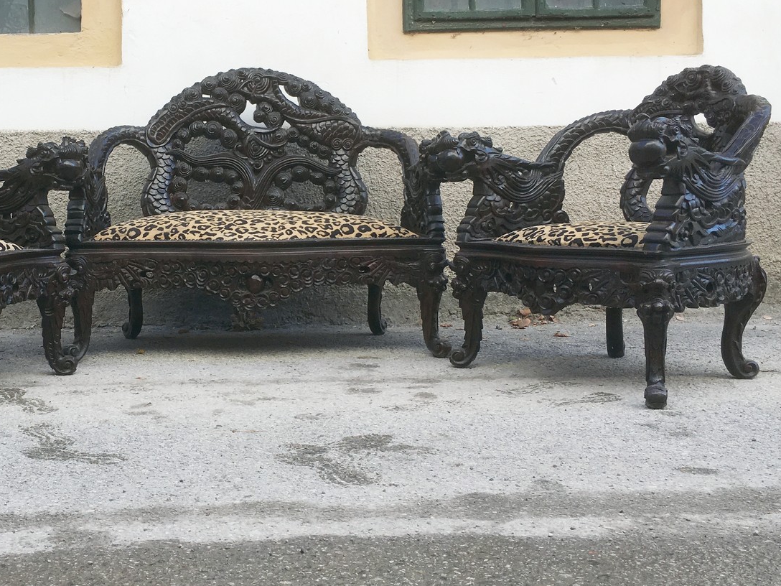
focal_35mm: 40
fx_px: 902
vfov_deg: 35.7
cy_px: 214
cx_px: 254
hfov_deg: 46.0
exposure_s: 1/345
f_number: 2.2
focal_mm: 4.15
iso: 25
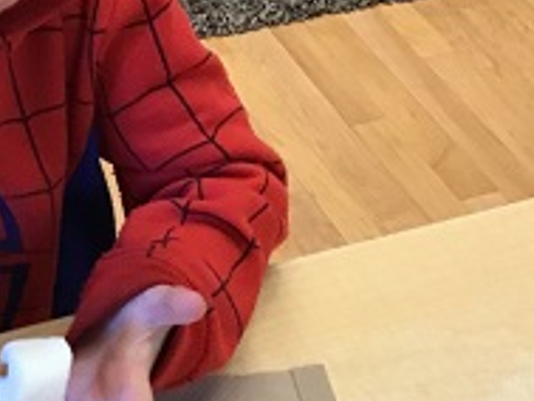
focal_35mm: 82
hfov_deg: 23.2
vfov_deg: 17.9
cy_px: 291
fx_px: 1266
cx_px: 52
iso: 125
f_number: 2.4
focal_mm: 3.3
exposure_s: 1/30
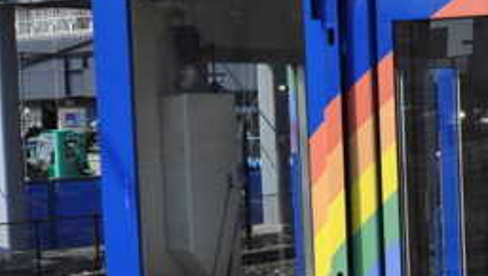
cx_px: 534
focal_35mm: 150
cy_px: 337
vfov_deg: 8.0
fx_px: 1942
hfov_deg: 14.0
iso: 200
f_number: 10
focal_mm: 24
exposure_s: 1/400
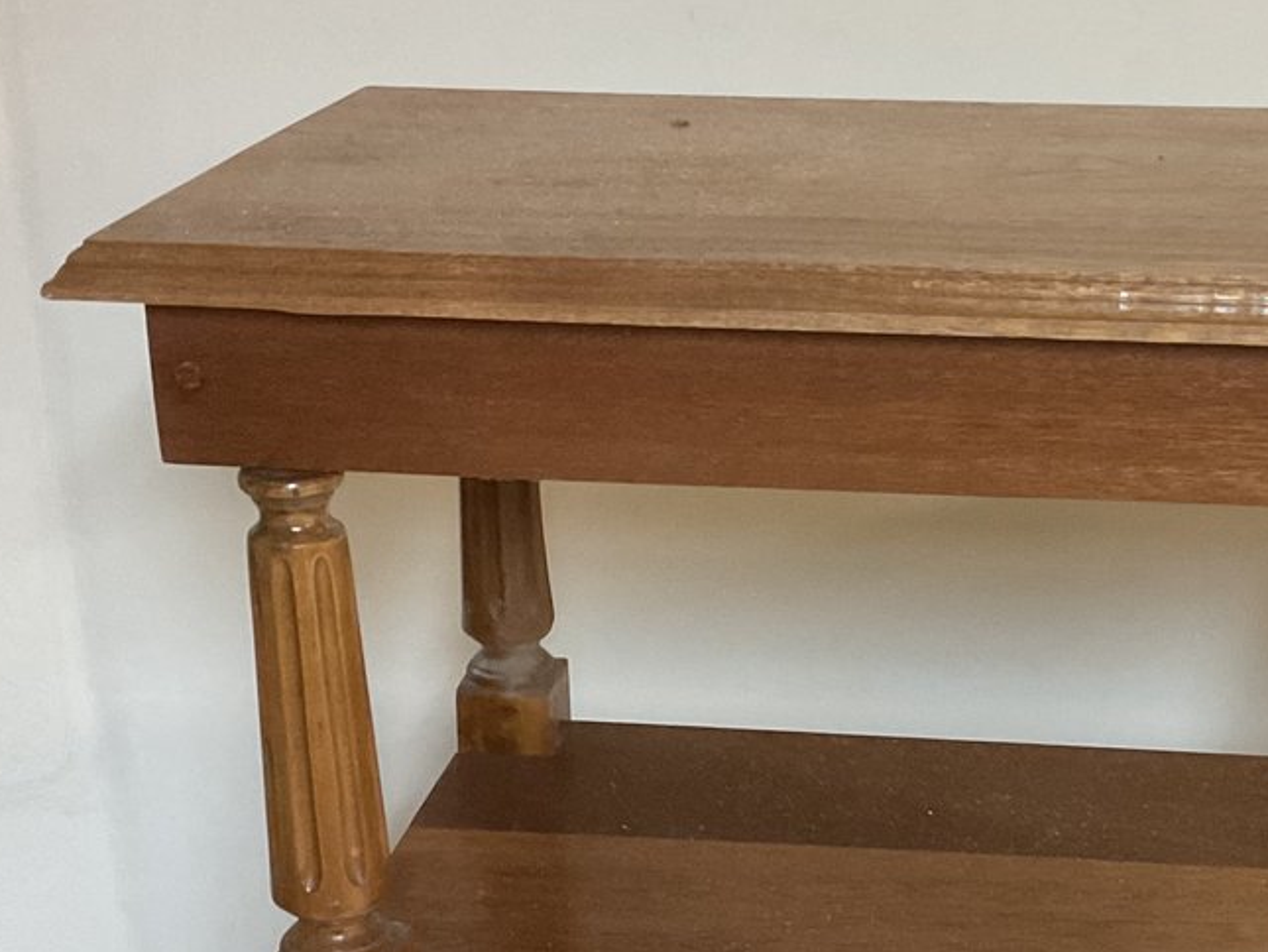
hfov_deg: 28.3
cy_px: 705
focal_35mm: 68
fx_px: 2491
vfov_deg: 21.5
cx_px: 892
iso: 320
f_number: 1.8
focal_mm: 3
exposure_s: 1/40
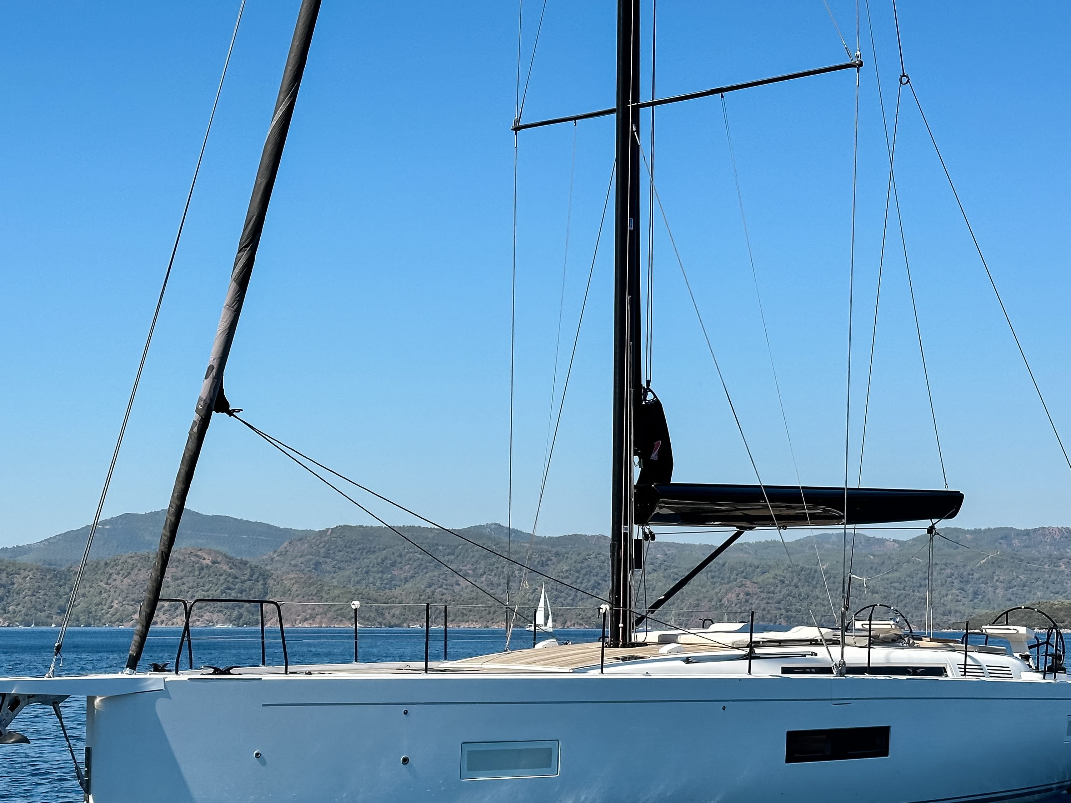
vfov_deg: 23.2
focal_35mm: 63
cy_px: 501
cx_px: 518
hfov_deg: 30.7
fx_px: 1949
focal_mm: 6.86
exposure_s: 1/4367
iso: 64
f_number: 1.78
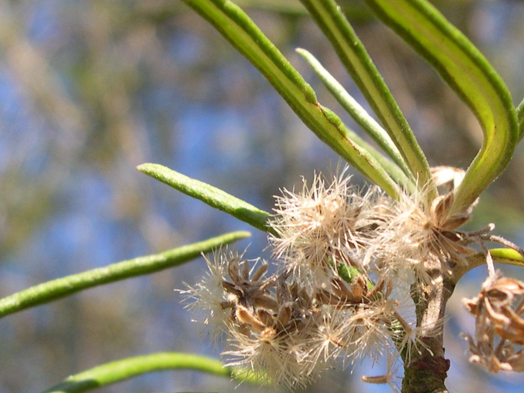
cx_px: 366
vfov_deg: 18.1
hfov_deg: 24.0
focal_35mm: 81
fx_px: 1226
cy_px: 293
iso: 100
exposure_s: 1/106
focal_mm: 8
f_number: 7.6
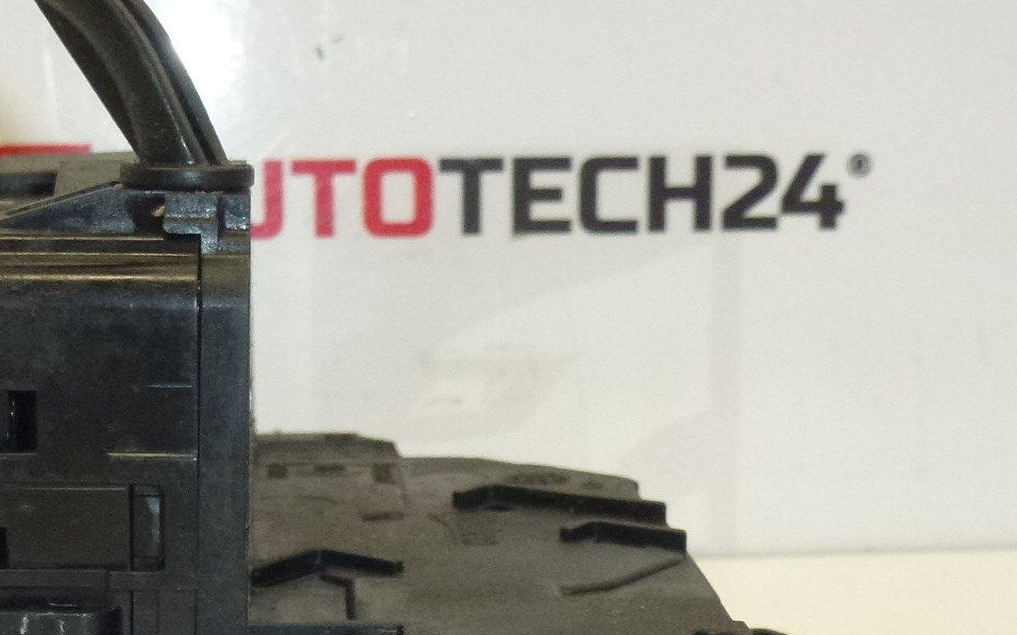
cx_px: 335
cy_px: 732
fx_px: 2577
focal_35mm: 93
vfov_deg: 13.7
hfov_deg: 22.2
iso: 400
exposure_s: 1/200
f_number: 3.9
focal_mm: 7.4
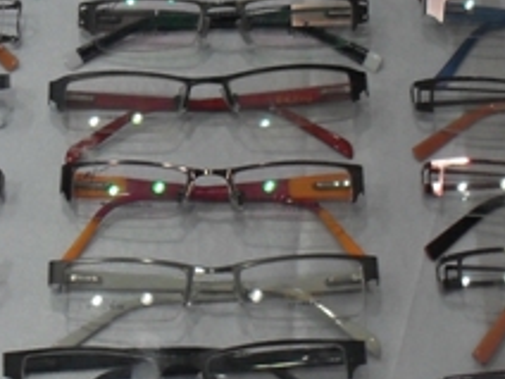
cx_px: 148
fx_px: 1634
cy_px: 124
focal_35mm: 112
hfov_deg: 17.5
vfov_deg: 13.2
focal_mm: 6.3
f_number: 2.8
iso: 120
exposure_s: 1/45
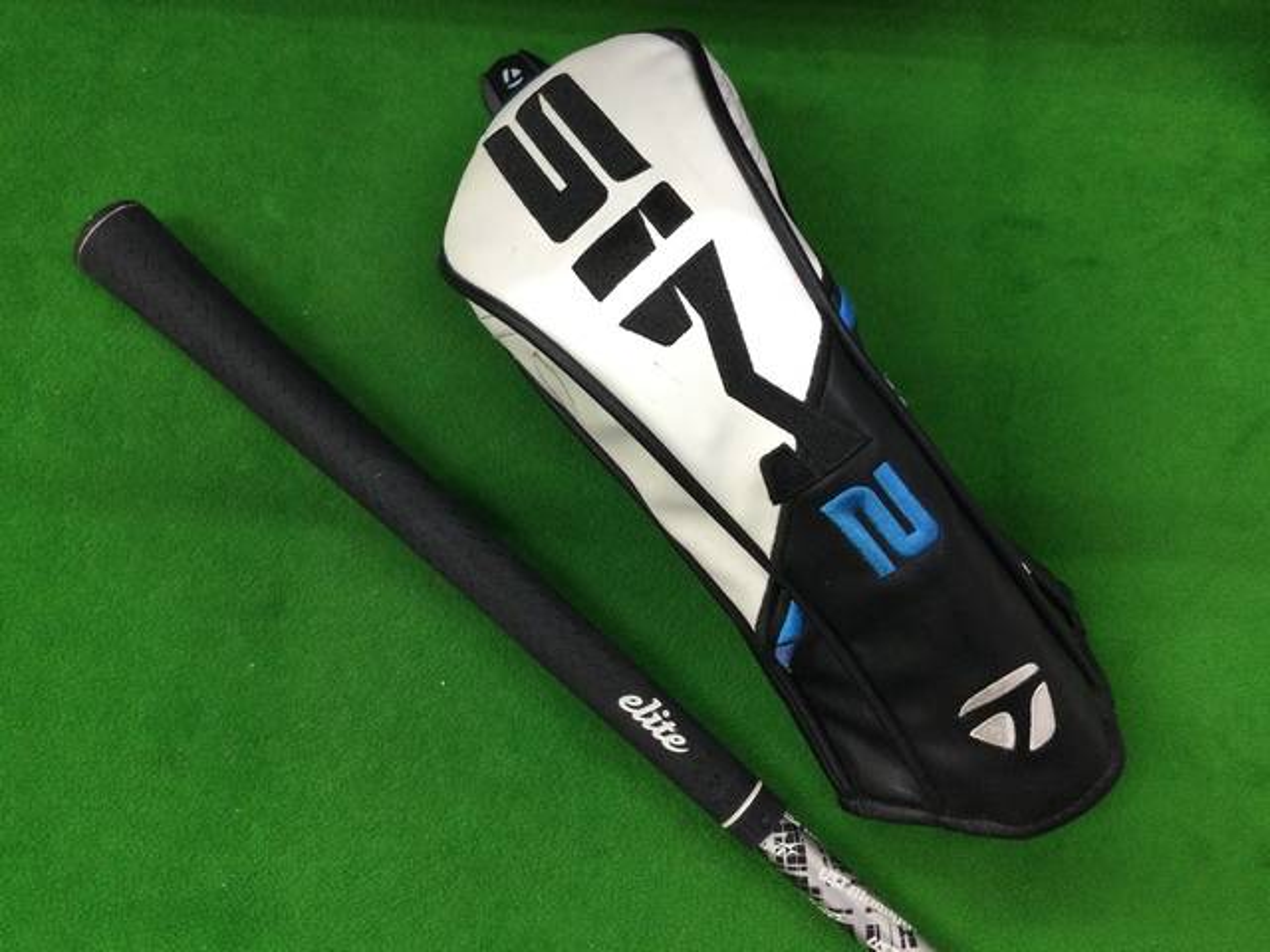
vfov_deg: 45.4
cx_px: 635
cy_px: 476
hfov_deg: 58.4
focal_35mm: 31
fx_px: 1137
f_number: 2.4
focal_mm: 3.3
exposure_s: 1/30
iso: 64
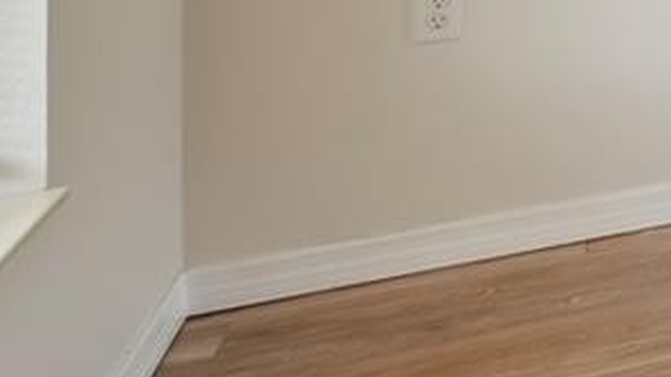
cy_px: -435
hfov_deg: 14.0
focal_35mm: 84
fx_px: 1494
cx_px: 1717
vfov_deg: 12.3
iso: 250
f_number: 9
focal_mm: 10
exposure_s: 1/15
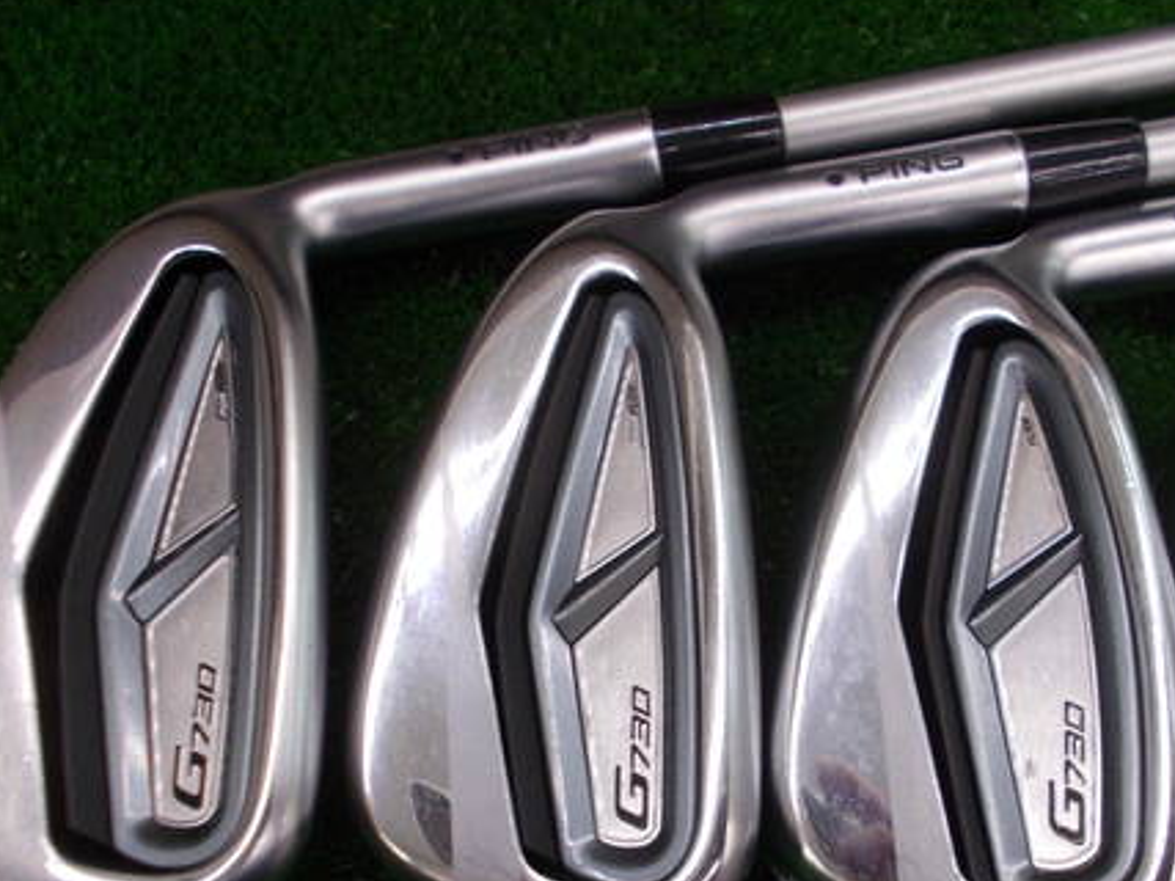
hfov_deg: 47.5
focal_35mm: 39
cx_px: 726
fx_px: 1323
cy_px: 578
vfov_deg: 36.5
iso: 100
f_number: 3.2
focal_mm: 4.6
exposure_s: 1/25
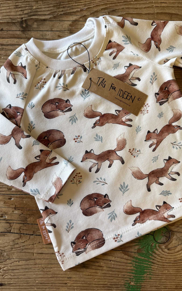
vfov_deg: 70.4
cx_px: 86
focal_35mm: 26
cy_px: 143
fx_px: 206
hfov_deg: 47.6
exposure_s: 1/110
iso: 200
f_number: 1.78
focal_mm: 6.76
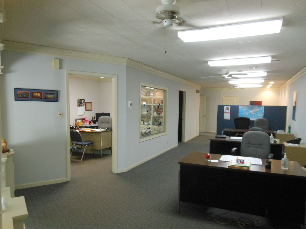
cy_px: 114
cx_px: 153
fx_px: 221
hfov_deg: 69.4
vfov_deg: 54.9
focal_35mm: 25
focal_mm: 4.5
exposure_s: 1/25
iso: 400
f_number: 3.2
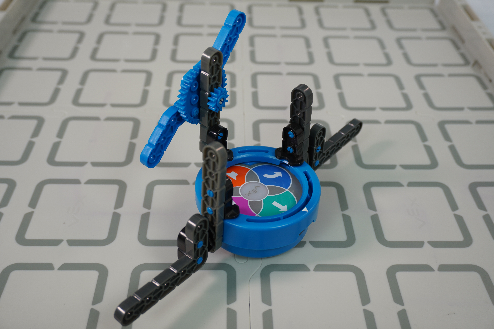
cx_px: 247
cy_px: 164
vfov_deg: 35.5
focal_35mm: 38
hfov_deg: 51.3
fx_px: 515
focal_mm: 25
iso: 125
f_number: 4.5
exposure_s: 1/40
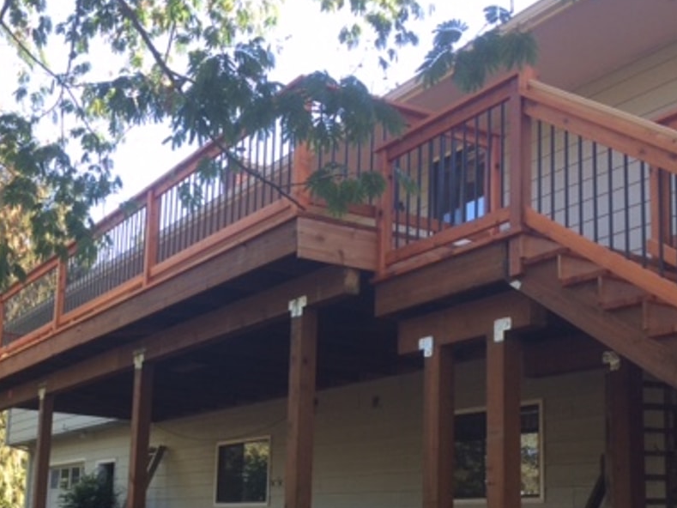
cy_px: 376
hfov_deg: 38.2
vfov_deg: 29.3
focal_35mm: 49
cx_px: 200
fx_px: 958
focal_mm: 4.15
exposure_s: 1/127
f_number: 2.2
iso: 32
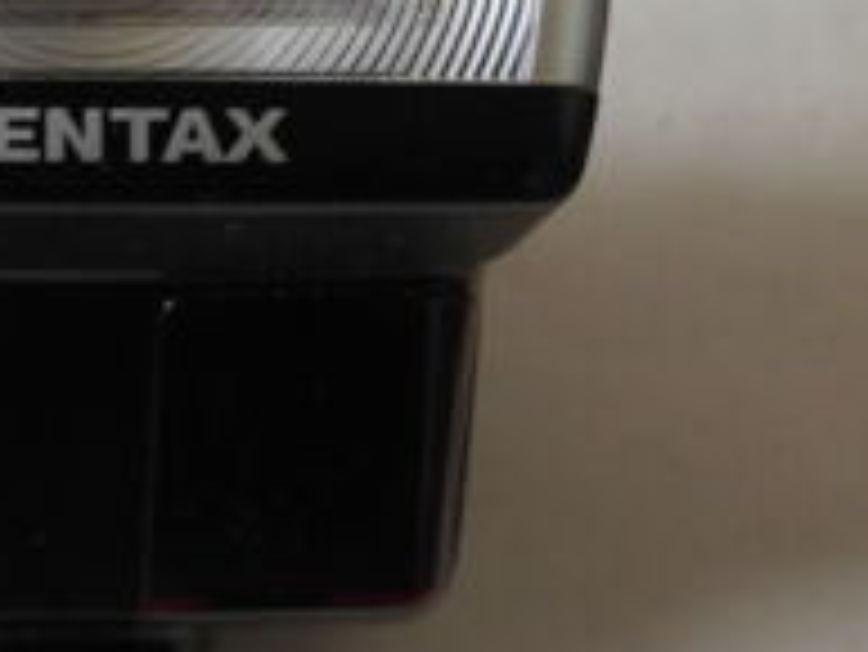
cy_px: 247
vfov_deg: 14.5
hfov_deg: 19.0
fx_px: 2559
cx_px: 117
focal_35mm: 102
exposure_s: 1/11.7
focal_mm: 8.8
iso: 400
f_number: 3.2
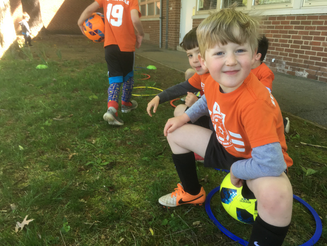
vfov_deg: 48.2
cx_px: 164
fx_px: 274
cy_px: 123
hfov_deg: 61.7
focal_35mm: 29
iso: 40
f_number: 2.2
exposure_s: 1/120
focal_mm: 4.15
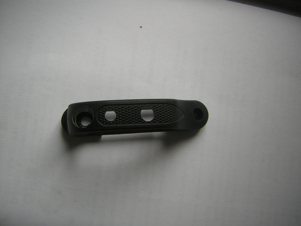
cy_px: 113
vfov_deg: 39.7
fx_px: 313
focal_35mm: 36
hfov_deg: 51.4
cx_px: 150
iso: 50
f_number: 2.6
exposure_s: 1/66
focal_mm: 4.7
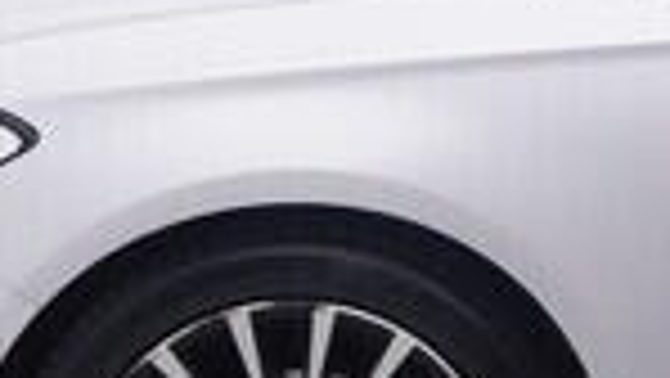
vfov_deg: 7.5
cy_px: 108
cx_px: 1102
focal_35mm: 163
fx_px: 2891
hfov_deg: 12.4
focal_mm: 15
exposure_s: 1/80
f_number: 5
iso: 200
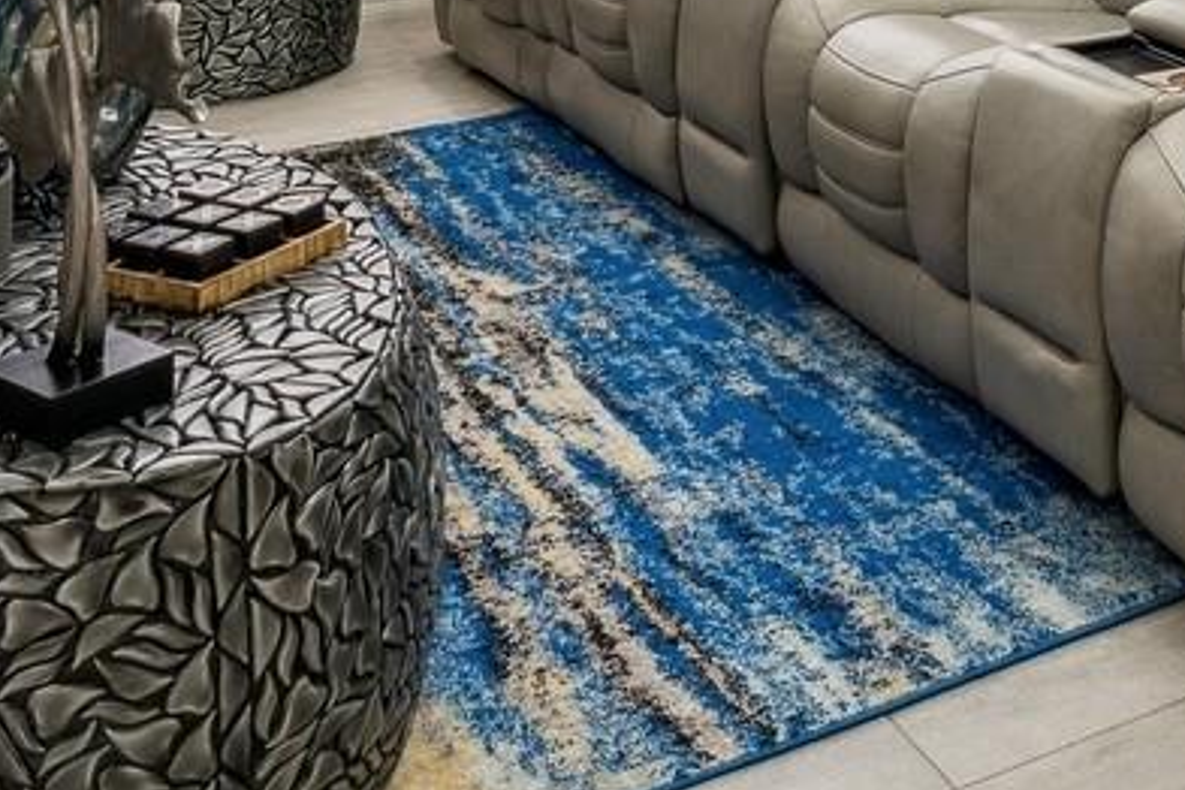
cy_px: -418
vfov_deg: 20.2
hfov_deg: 33.8
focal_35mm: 57
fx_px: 1876
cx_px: 989
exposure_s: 1/13
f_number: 9
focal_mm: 14
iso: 200
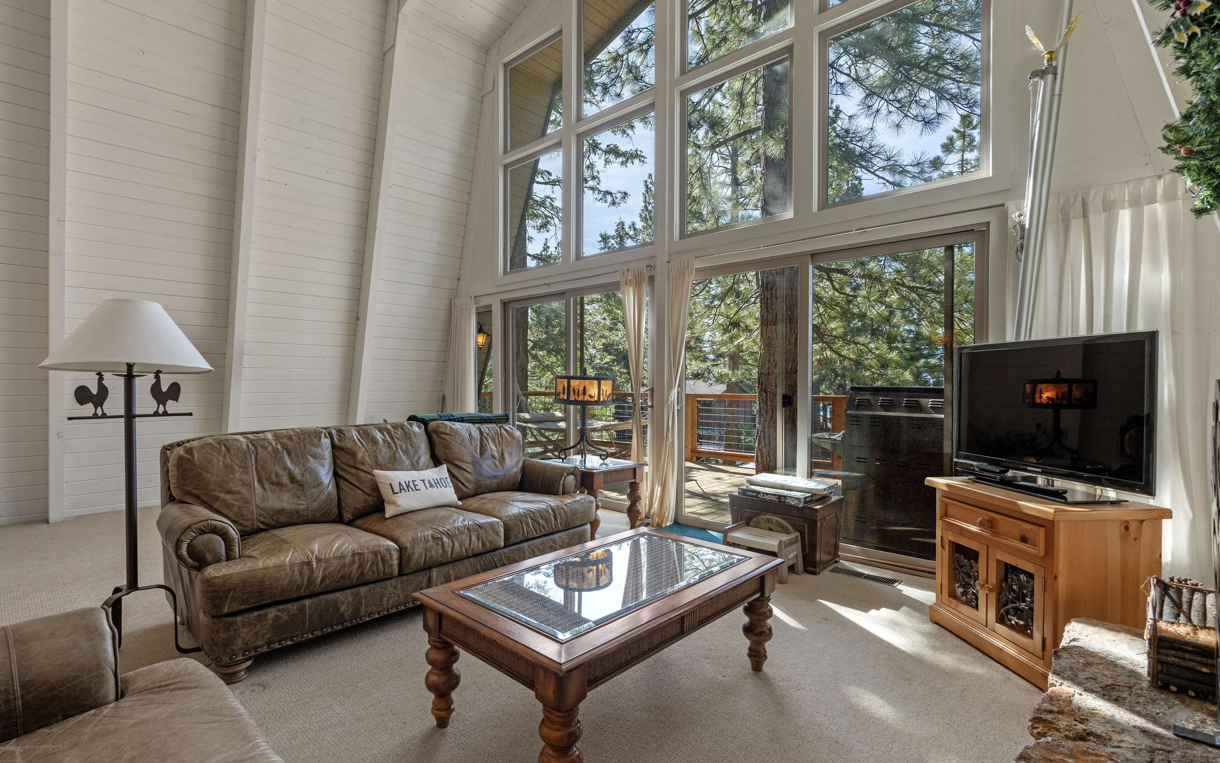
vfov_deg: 68.0
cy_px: 366
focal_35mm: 17
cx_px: 586
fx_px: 565
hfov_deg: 94.3
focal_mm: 16
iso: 400
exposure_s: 1/15
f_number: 8
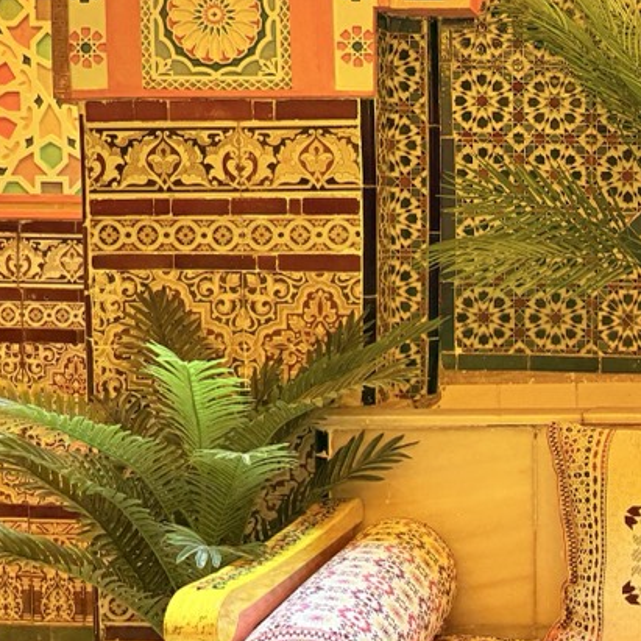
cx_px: 753
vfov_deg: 27.7
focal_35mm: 62
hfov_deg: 25.2
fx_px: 1299
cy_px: 262
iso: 250
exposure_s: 1/50
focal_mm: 6.76
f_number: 1.78
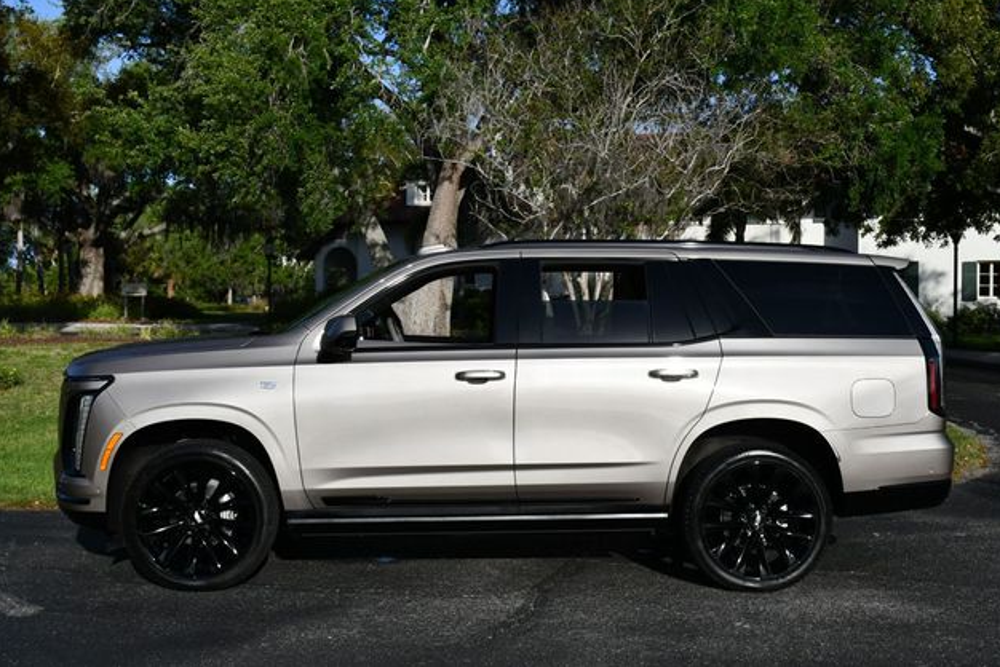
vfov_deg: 29.9
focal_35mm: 45
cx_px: 506
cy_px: 327
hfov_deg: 43.6
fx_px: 1251
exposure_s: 1/400
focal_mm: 22
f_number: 10
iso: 100
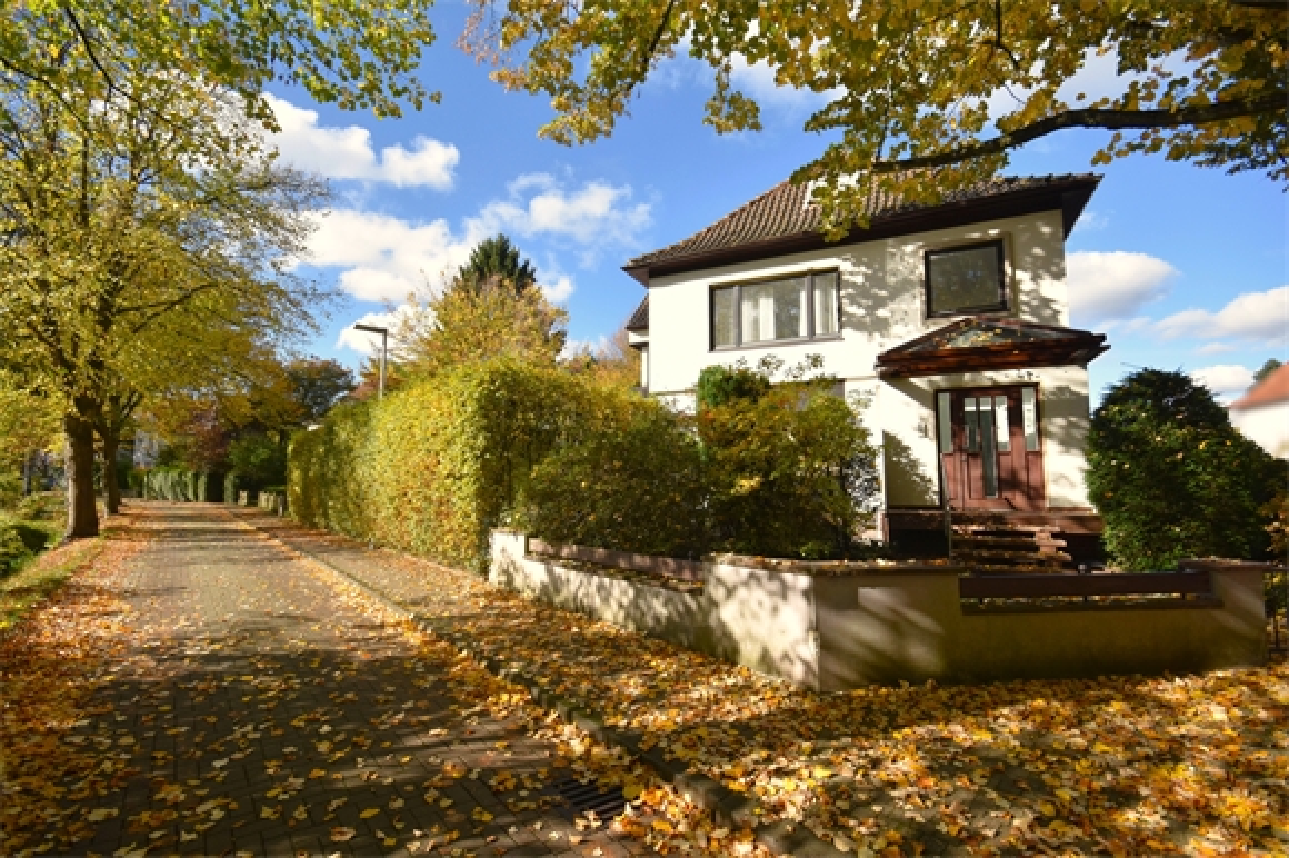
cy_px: 429
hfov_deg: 100.4
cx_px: 644
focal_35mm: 15
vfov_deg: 77.3
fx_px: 537
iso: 400
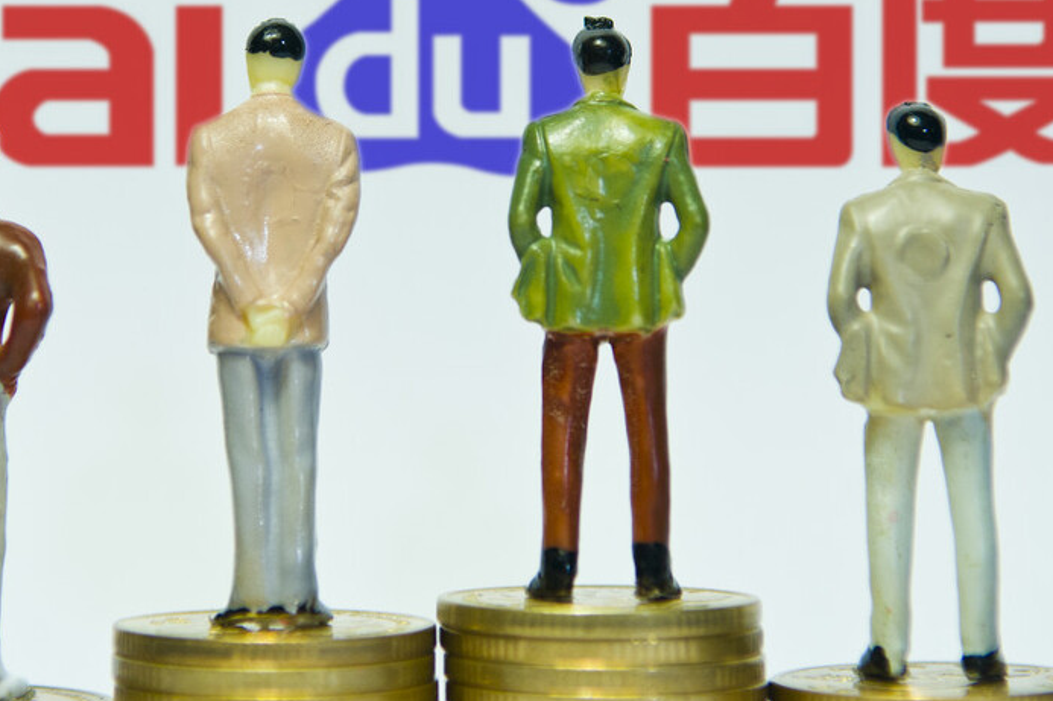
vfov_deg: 9.6
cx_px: 447
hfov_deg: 14.4
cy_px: 196
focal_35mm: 143
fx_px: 4176
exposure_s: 1/200
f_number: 4.5
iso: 500
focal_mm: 55
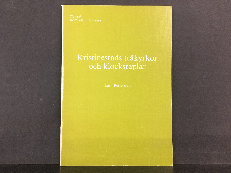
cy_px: 86
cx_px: 116
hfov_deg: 61.7
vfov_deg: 48.2
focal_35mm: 29
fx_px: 194
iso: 250
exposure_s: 1/17
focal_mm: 4.15
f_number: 2.2
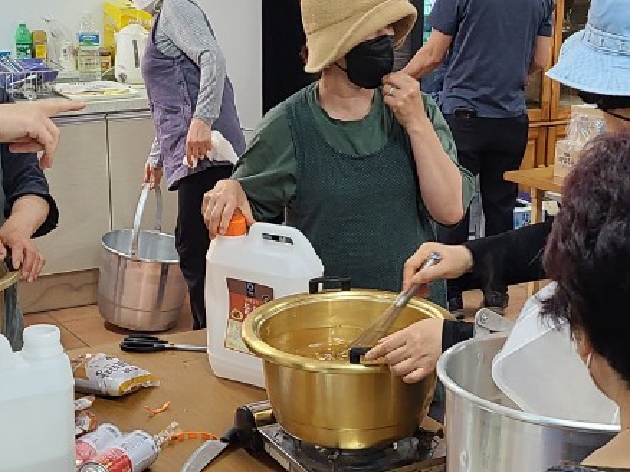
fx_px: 1382
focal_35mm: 76
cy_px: 286
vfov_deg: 19.3
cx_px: 308
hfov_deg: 25.7
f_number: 1.8
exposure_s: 1/59.2
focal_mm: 5.4
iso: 100
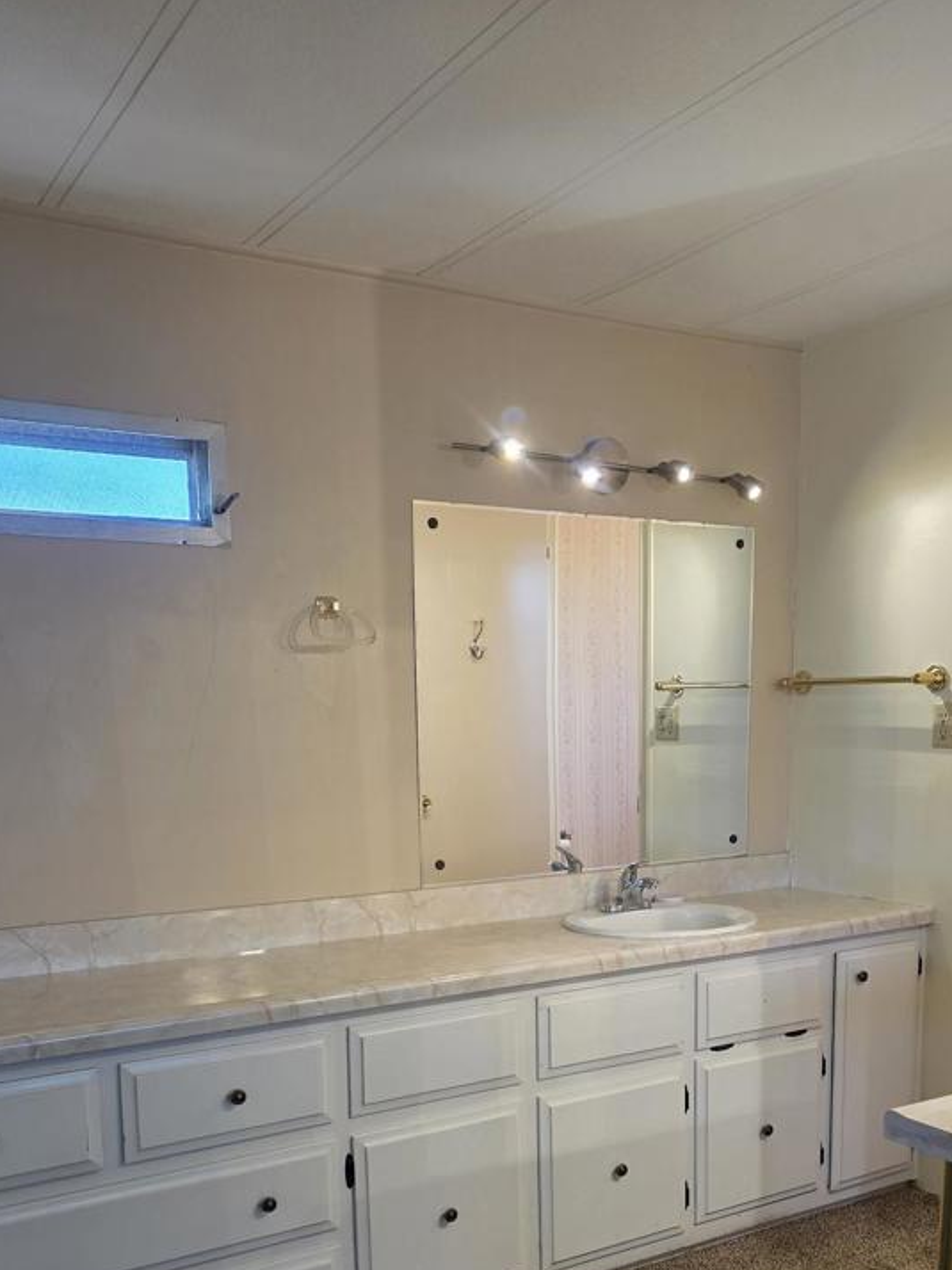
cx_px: 502
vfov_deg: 53.7
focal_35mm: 33
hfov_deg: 42.9
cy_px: 891
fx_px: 1211
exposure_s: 1/120
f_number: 1.7
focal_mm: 6.3
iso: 160
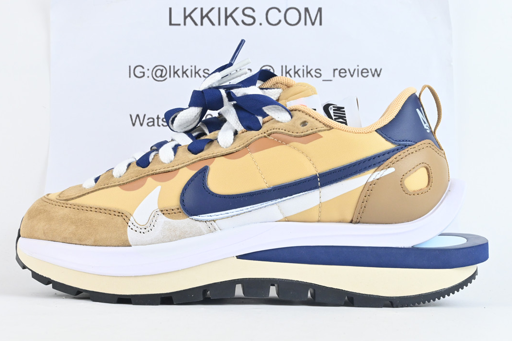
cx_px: 257
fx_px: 867
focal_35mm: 61
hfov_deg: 32.9
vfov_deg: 22.3
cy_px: 189
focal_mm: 36
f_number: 11
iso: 1250
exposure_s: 1/60
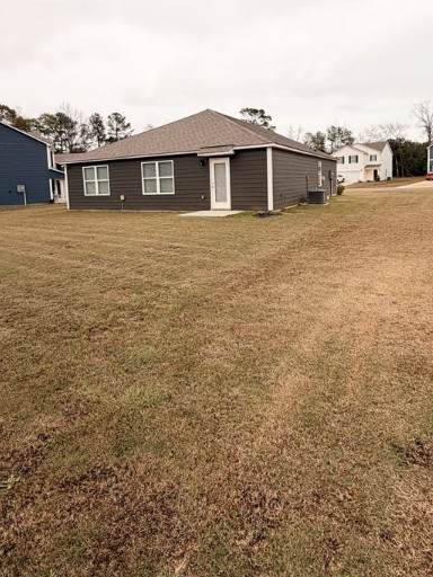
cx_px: 215
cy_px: 214
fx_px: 350
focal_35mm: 21
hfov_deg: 63.4
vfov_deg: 77.5
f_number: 2.2
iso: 40
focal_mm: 2.22
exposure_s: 1/142
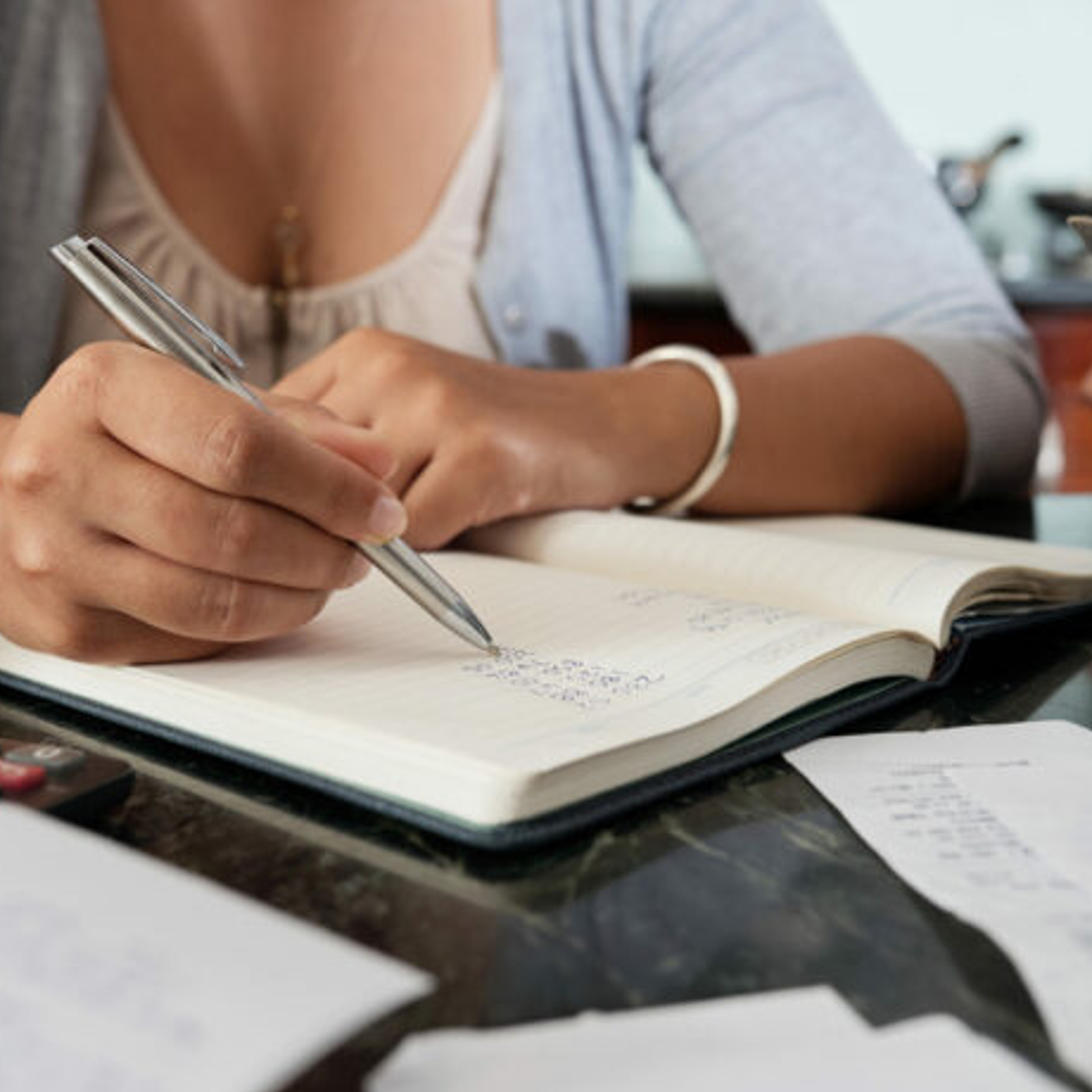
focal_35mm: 49
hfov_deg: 34.7
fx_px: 1749
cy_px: 579
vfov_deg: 34.7
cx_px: 598
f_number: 5
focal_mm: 35
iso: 320
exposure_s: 1/60
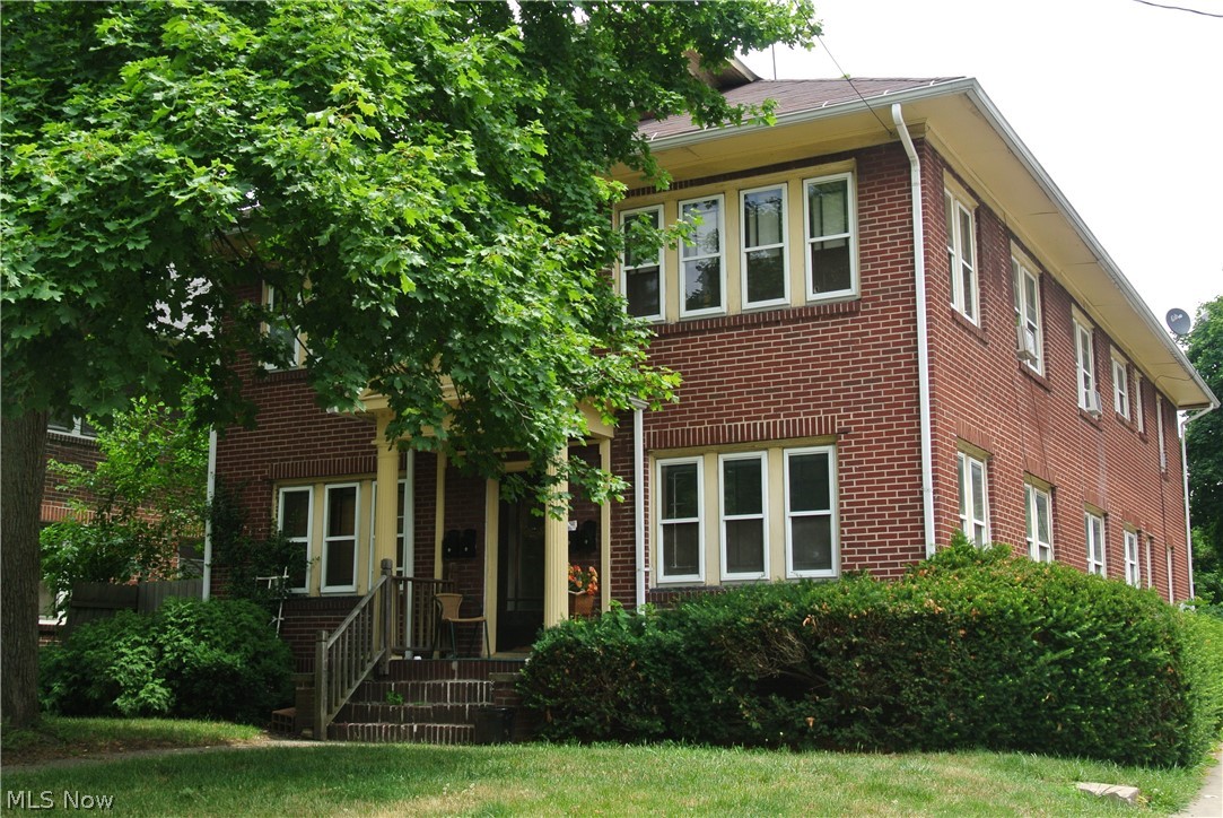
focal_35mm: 44
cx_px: 612
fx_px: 1496
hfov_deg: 44.5
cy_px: 409
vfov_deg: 30.6
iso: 100
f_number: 8
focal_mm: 16.3
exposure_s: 1/60
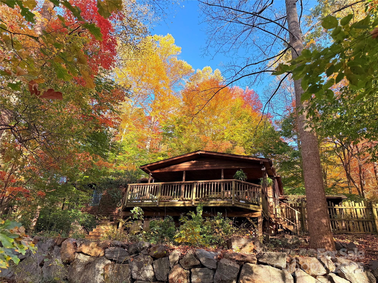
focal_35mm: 24
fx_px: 262
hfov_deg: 71.6
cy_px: 142
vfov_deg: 56.8
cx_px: 189
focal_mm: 6.76
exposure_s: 1/484
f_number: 1.78
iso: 80
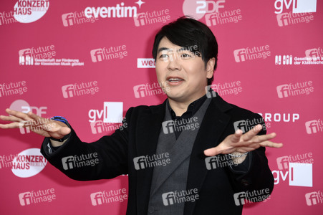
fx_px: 1040
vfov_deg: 11.8
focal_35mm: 116
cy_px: 108
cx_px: 162
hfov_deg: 17.7
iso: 320
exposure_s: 1/250
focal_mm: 116
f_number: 5.6
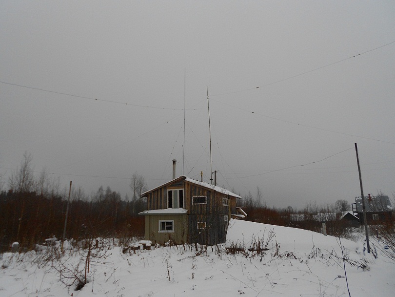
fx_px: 297
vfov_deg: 53.1
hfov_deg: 67.3
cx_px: 198
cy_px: 148
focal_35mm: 26
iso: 80
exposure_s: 1/400
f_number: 3.2
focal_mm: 4.6
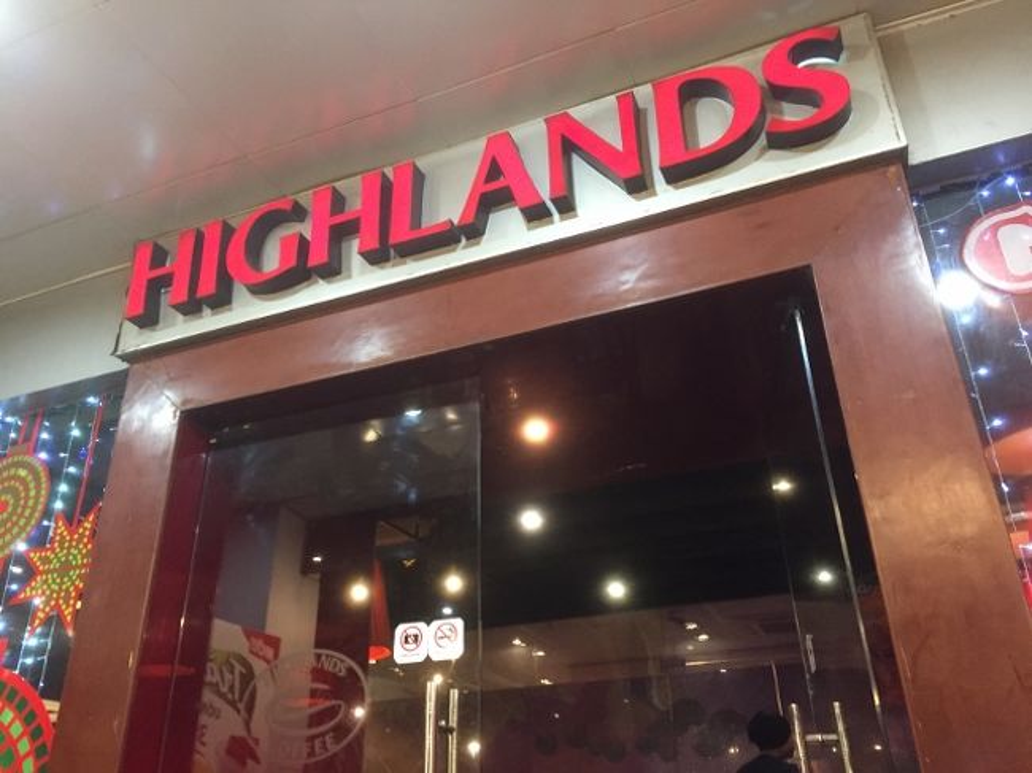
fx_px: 864
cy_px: 386
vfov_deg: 48.2
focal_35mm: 29
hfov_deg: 61.7
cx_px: 516
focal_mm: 4.15
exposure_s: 1/17
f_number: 2.2
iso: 250
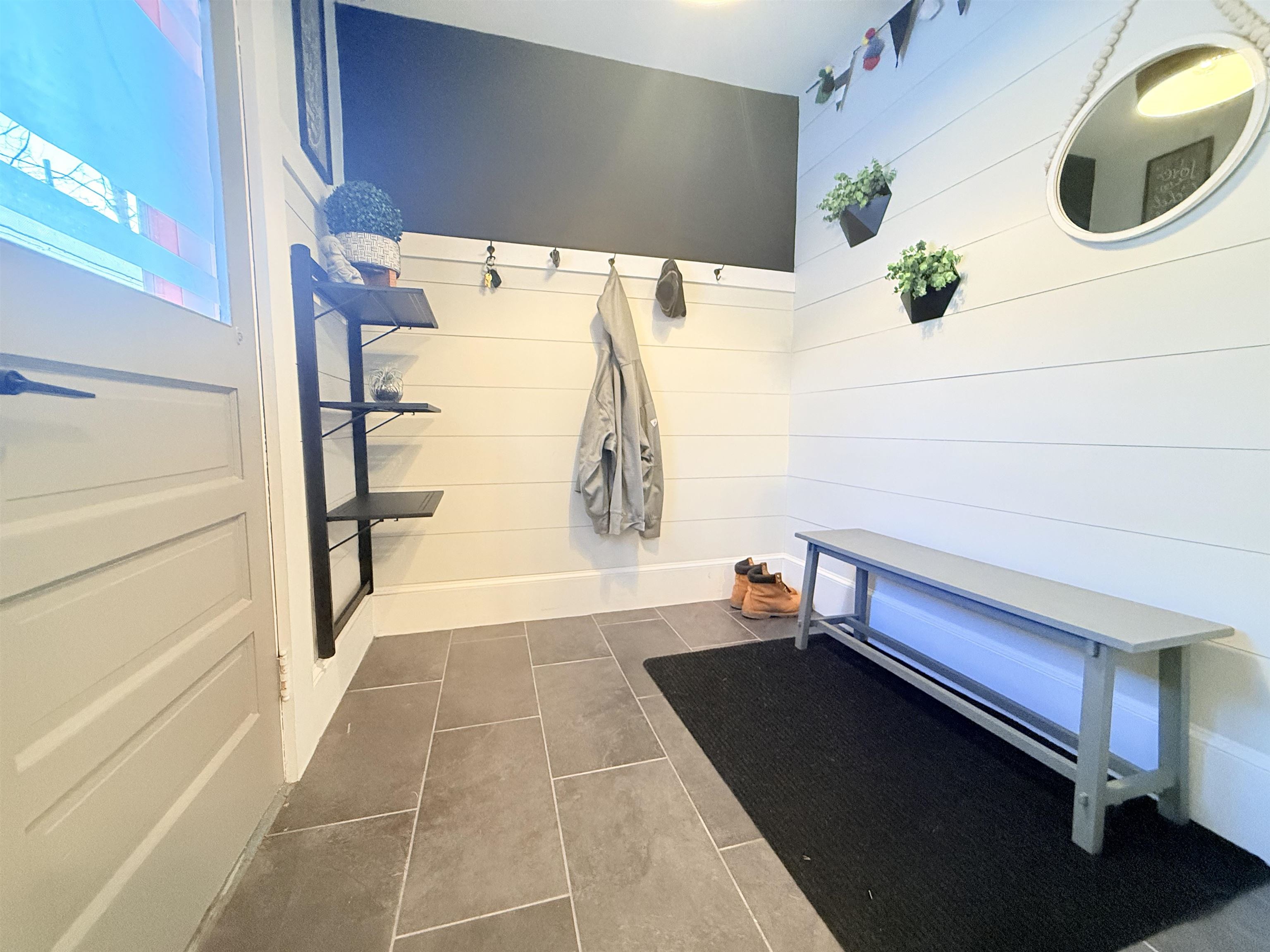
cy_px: 476
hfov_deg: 102.1
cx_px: 635
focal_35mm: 14
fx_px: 514
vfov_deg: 85.7
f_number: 2.2
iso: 500
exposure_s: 1/60
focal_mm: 2.22
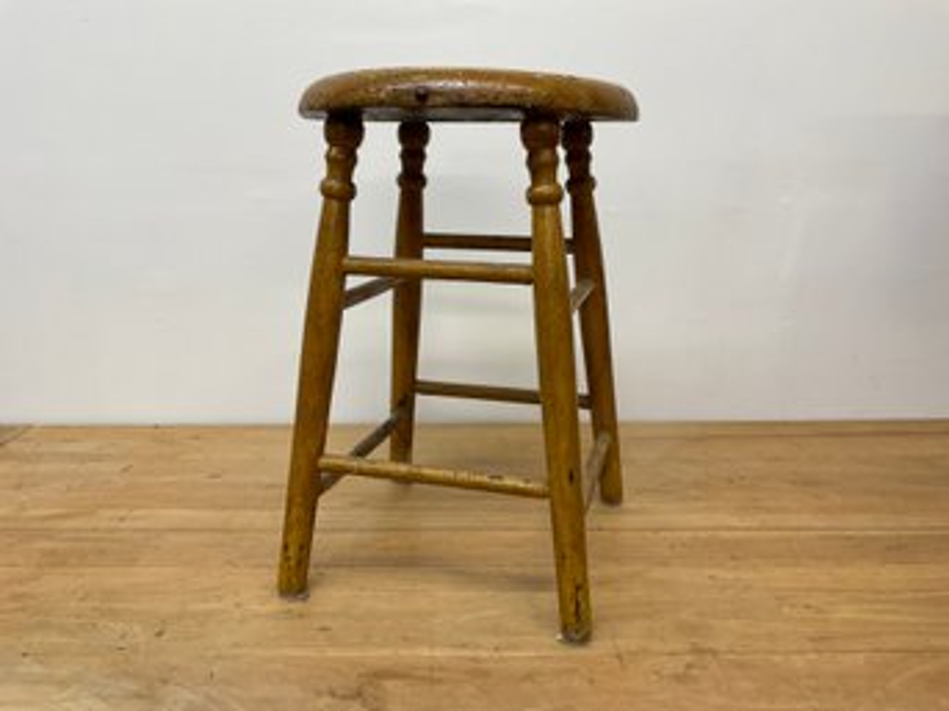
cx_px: 474
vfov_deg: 48.2
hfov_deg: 61.7
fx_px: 795
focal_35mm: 29
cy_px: 356
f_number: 1.8
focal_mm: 3
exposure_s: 1/60
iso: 64
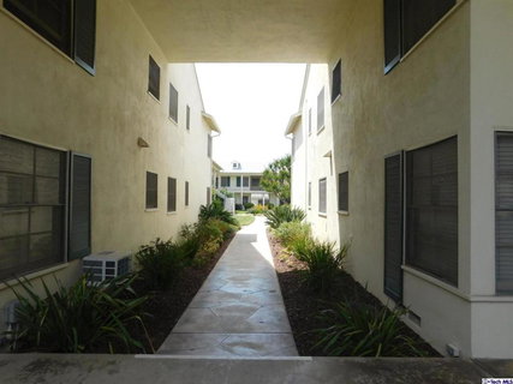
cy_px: 192
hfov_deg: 73.9
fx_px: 341
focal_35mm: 23
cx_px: 256
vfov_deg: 58.9
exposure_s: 1/800
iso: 125
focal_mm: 4
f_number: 3
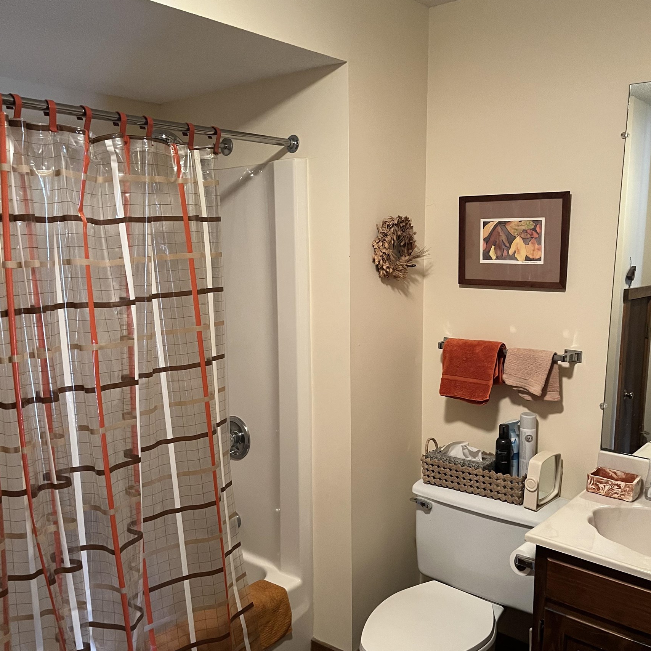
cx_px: 327
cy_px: 351
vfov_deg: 52.5
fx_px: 660
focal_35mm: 31
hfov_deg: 52.5
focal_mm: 5.1
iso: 500
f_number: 1.6
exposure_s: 1/40
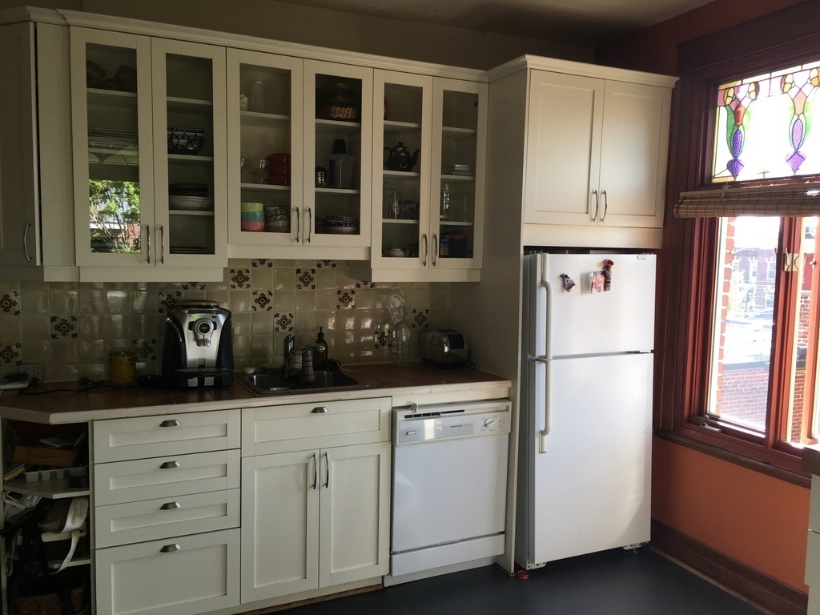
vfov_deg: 48.2
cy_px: 308
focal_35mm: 29
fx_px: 687
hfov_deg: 61.7
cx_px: 410
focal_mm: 4.15
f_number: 2.2
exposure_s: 1/120
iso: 40
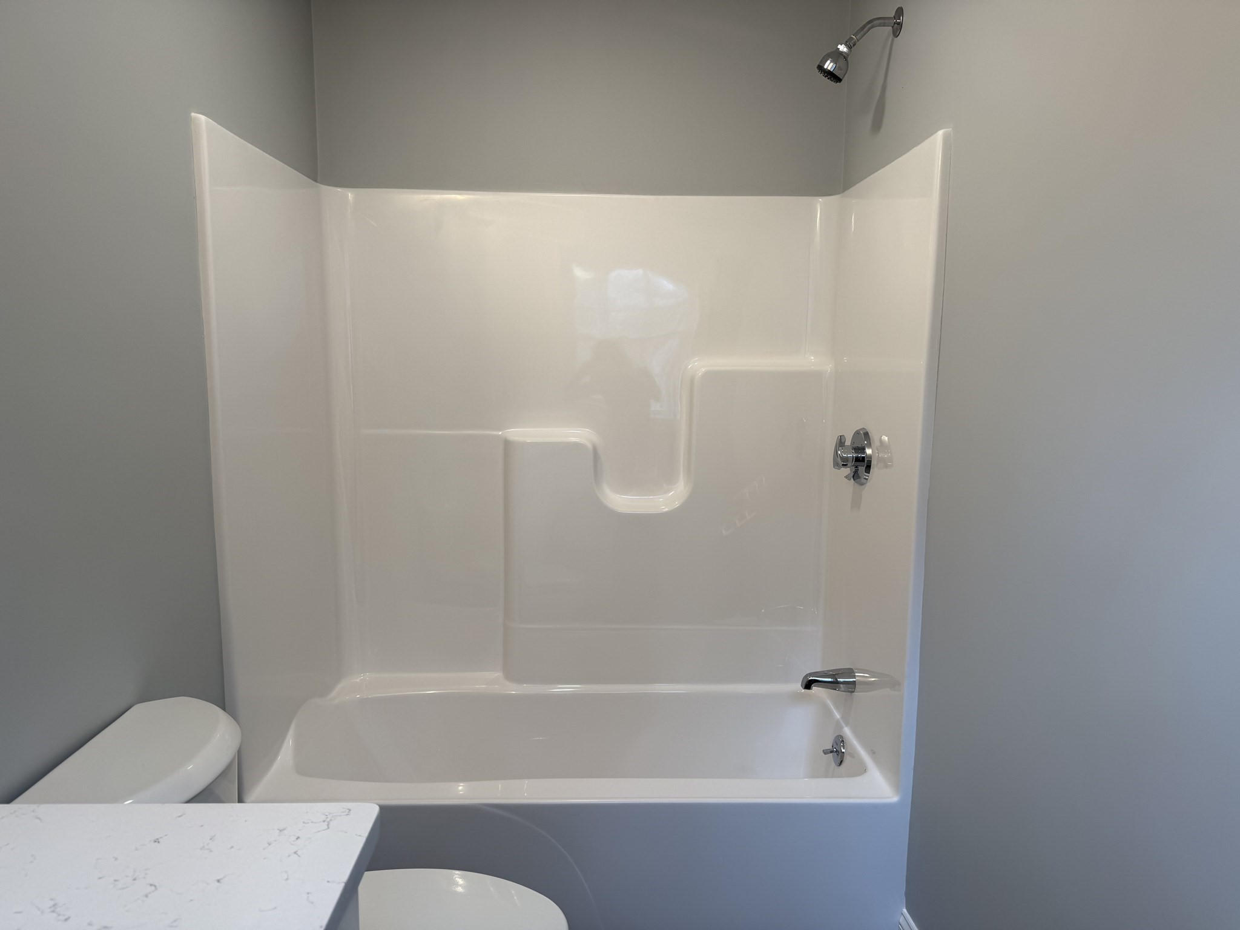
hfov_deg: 71.6
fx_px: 860
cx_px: 620
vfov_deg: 56.8
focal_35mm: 24
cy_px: 465
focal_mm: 6.76
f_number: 1.78
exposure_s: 1/120
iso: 80
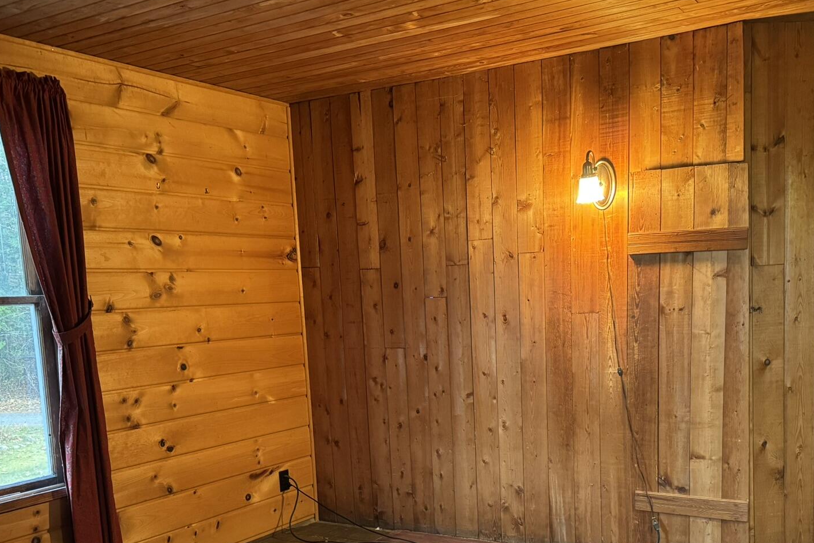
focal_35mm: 36
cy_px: 413
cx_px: 443
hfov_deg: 53.1
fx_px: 814
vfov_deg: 36.0
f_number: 1.78
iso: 800
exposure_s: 1/60
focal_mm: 6.76
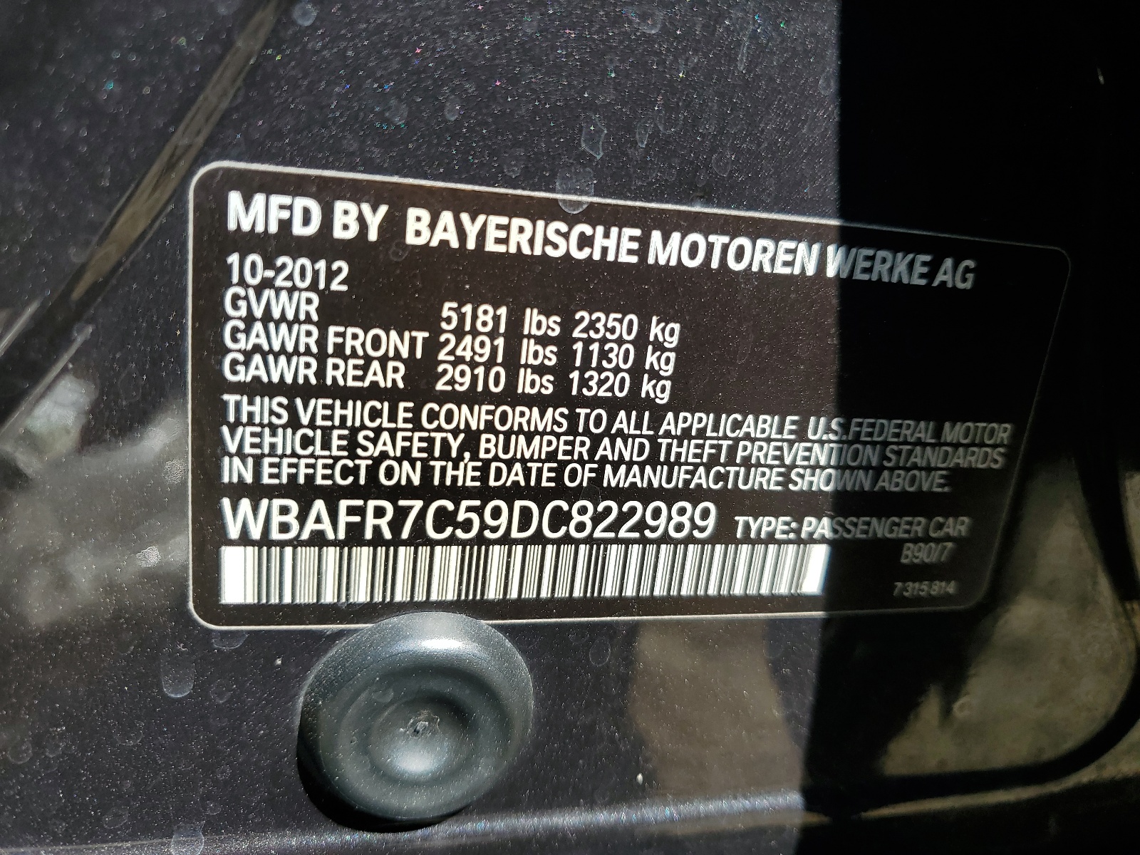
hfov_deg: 67.3
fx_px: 856
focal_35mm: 26
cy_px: 428
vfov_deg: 53.1
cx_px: 570
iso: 50
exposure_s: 1/1000
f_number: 1.5
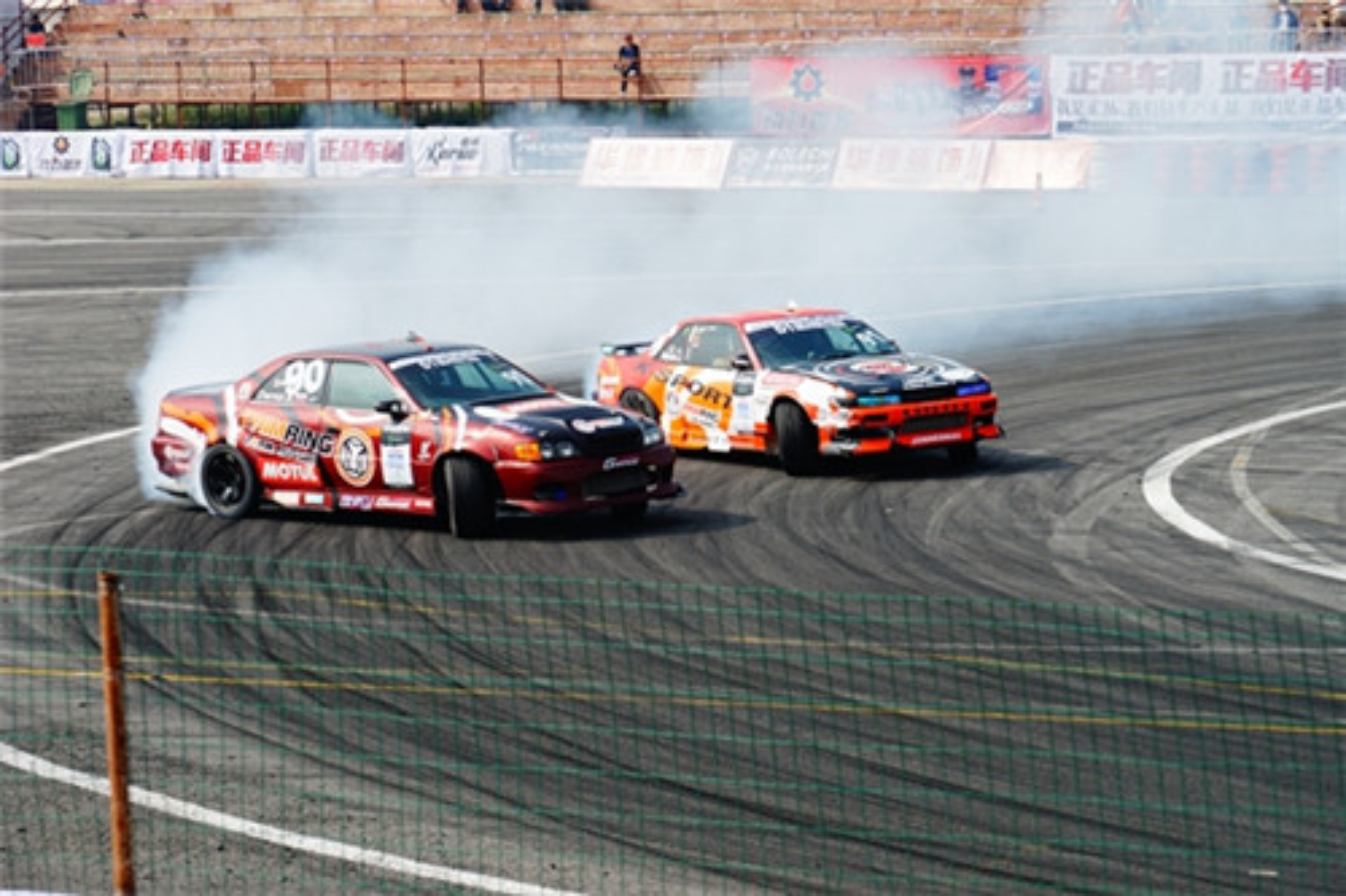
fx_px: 5382
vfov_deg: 9.5
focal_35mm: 144
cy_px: 448
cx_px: 673
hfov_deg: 14.3
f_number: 10
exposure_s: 1/160
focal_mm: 144
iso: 100
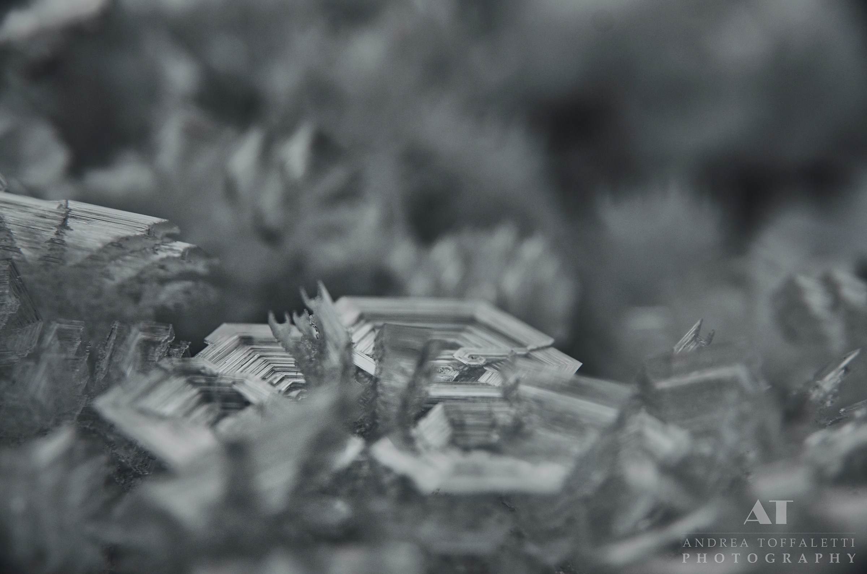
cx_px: 434
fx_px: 2524
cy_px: 287
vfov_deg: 13.0
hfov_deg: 19.5
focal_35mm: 105
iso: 100
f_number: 4.5
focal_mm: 70
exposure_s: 1/160
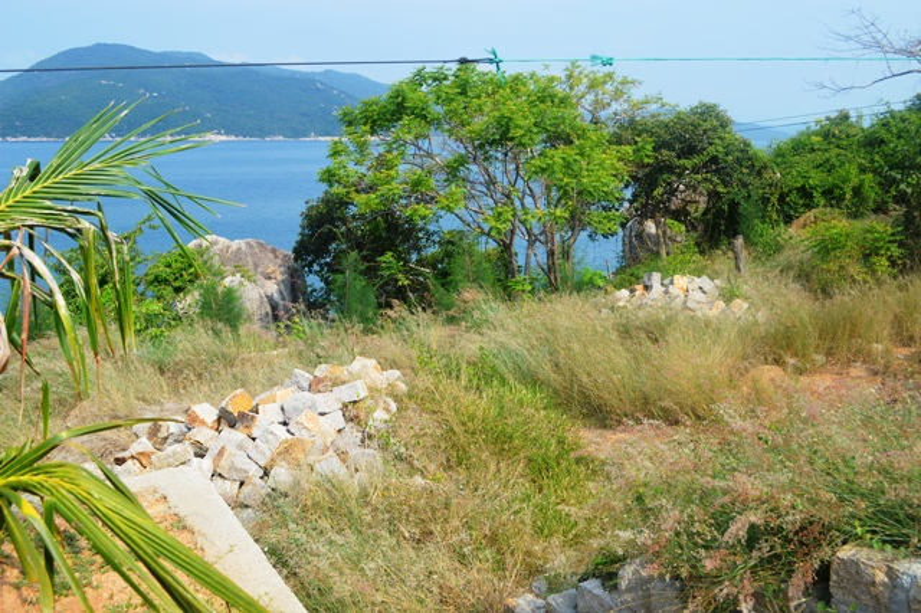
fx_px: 844
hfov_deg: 57.2
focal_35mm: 33
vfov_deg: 39.9
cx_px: 460
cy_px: 306
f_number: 8
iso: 100
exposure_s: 1/250
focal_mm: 22
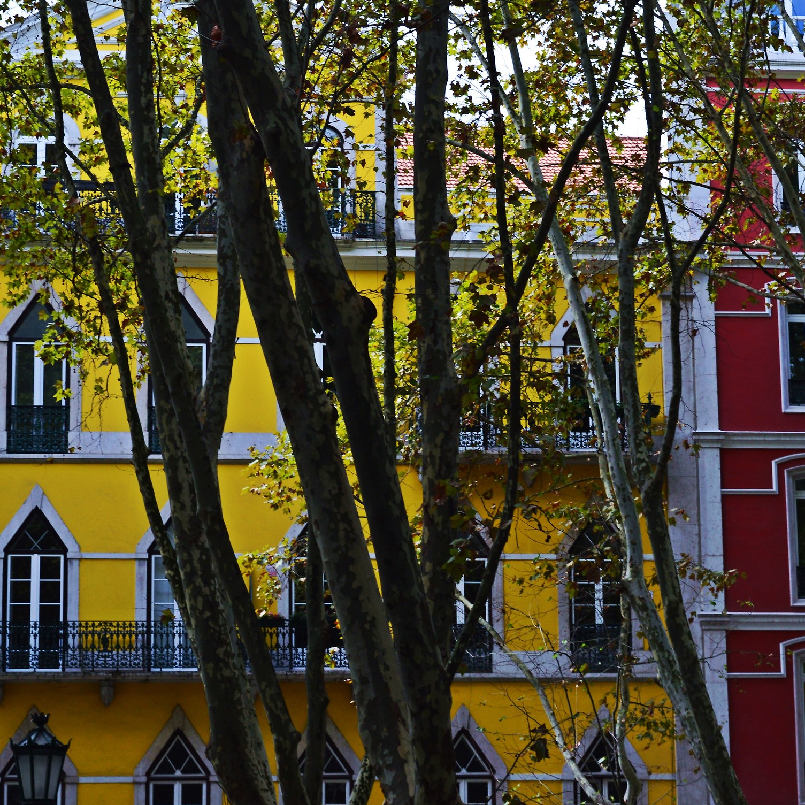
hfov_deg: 15.6
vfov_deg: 15.6
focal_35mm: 112
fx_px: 2938
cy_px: 405
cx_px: 429
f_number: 9
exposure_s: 1/160
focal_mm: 55
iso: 400
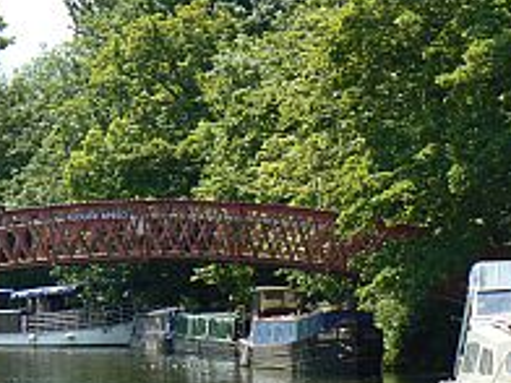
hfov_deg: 7.5
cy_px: 238
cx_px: 130
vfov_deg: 5.7
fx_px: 3882
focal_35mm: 263
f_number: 5.6
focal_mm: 24.6
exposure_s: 1/160
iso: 80
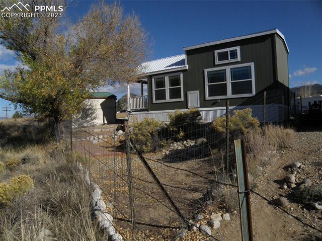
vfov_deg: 53.0
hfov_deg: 67.3
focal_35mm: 26
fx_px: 242
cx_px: 161
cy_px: 120
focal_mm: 4.6
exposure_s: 1/640
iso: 64
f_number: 5.6
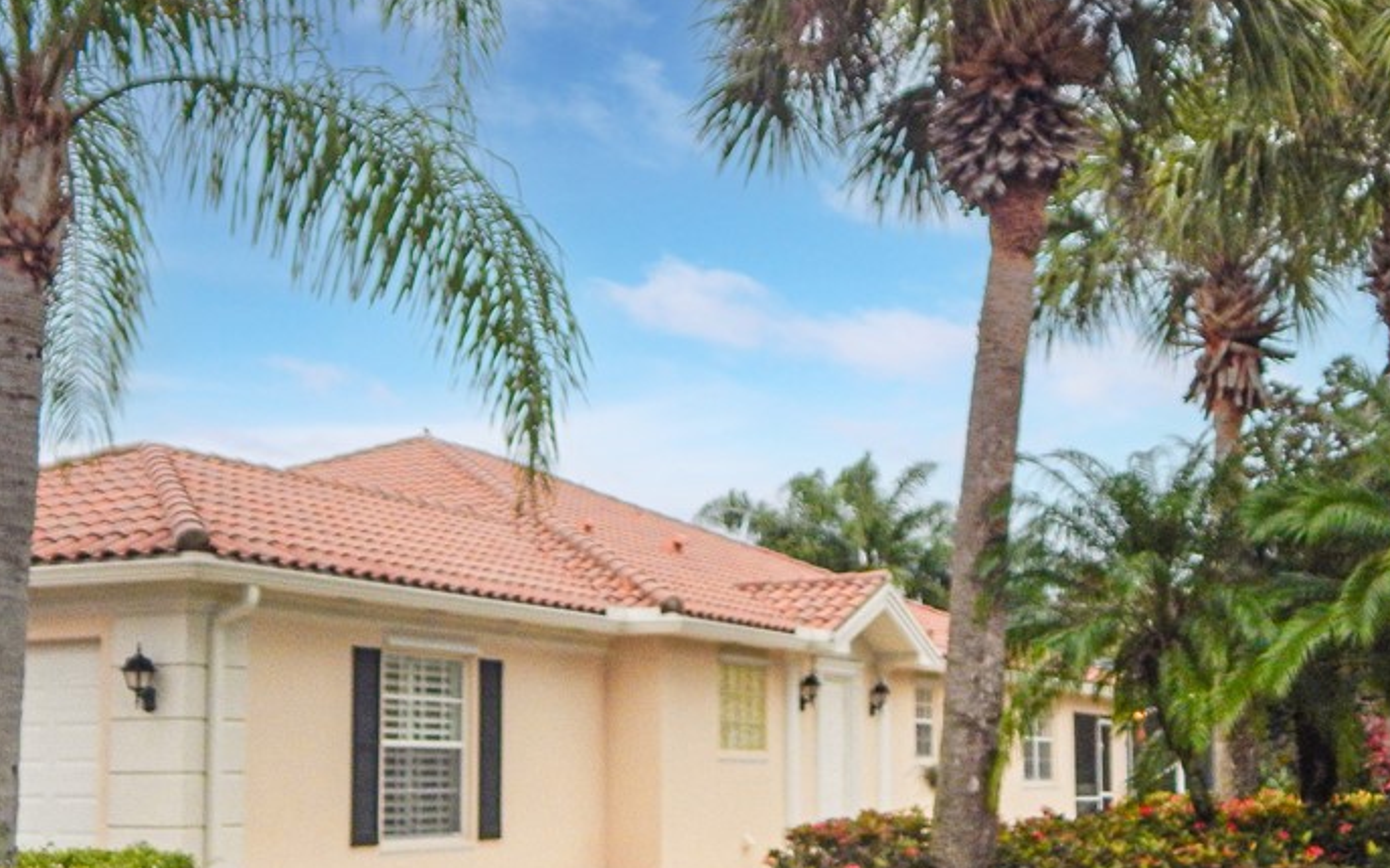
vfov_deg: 26.3
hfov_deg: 41.0
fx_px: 1856
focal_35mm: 49
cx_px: 607
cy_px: 504
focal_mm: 5.6
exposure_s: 1/250
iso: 250
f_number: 3.2
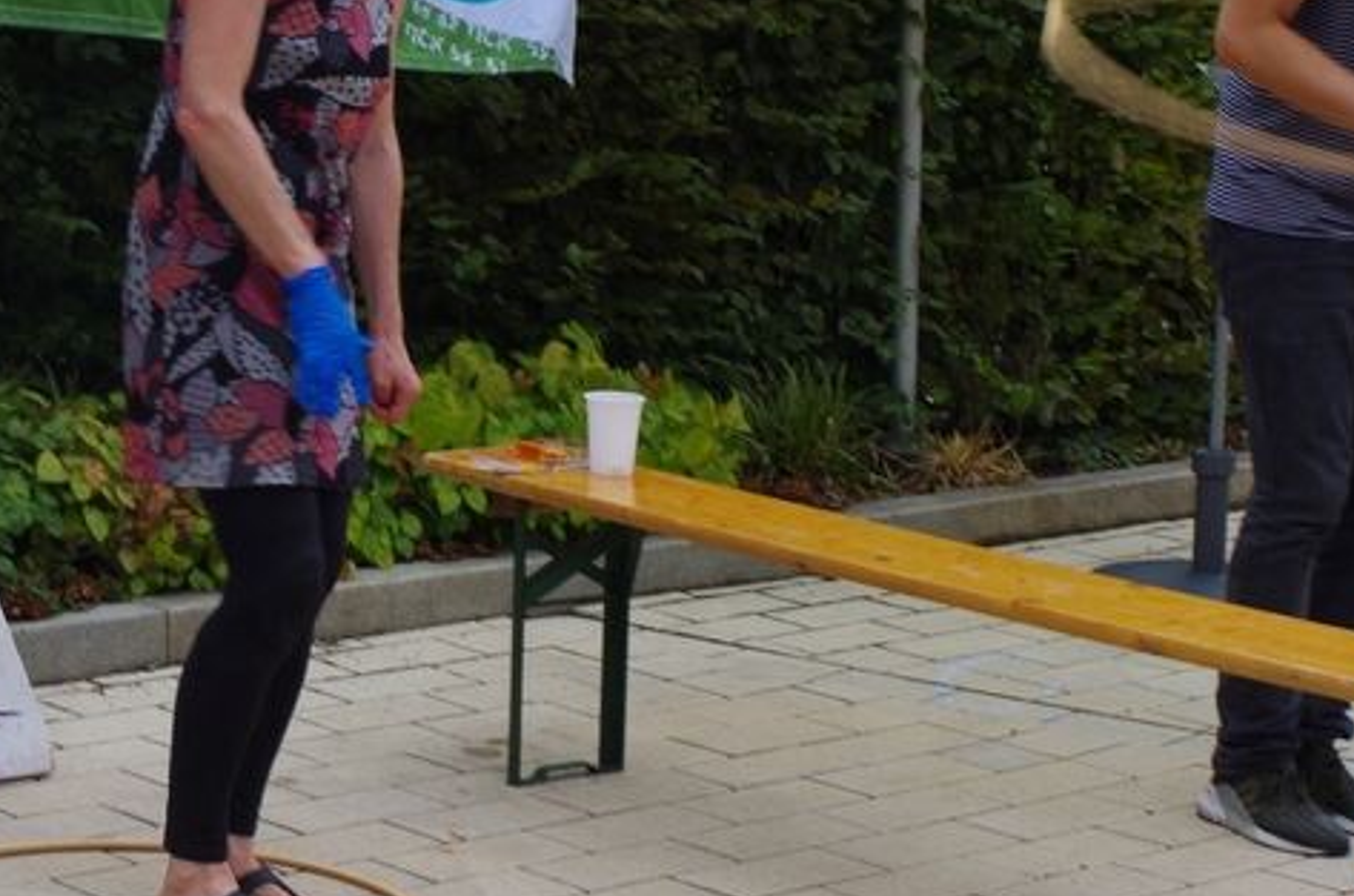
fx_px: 3715
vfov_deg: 13.7
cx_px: 223
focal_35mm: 99
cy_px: 303
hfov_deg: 20.4
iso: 200
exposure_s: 1/50
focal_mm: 26.25
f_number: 9
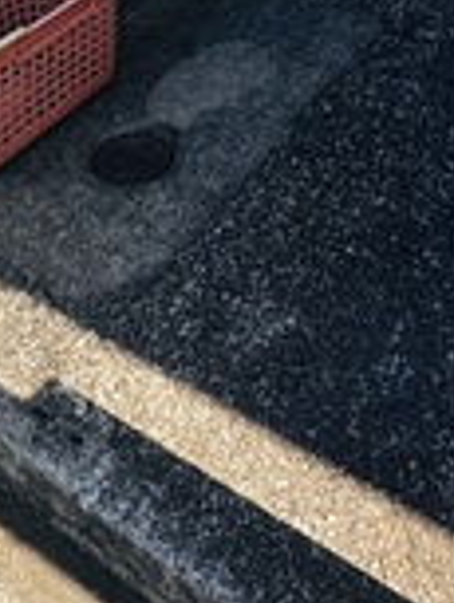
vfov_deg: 23.2
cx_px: 314
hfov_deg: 22.8
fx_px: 1118
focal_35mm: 64
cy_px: -343
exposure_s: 1/299
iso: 40
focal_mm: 2.22
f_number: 2.2
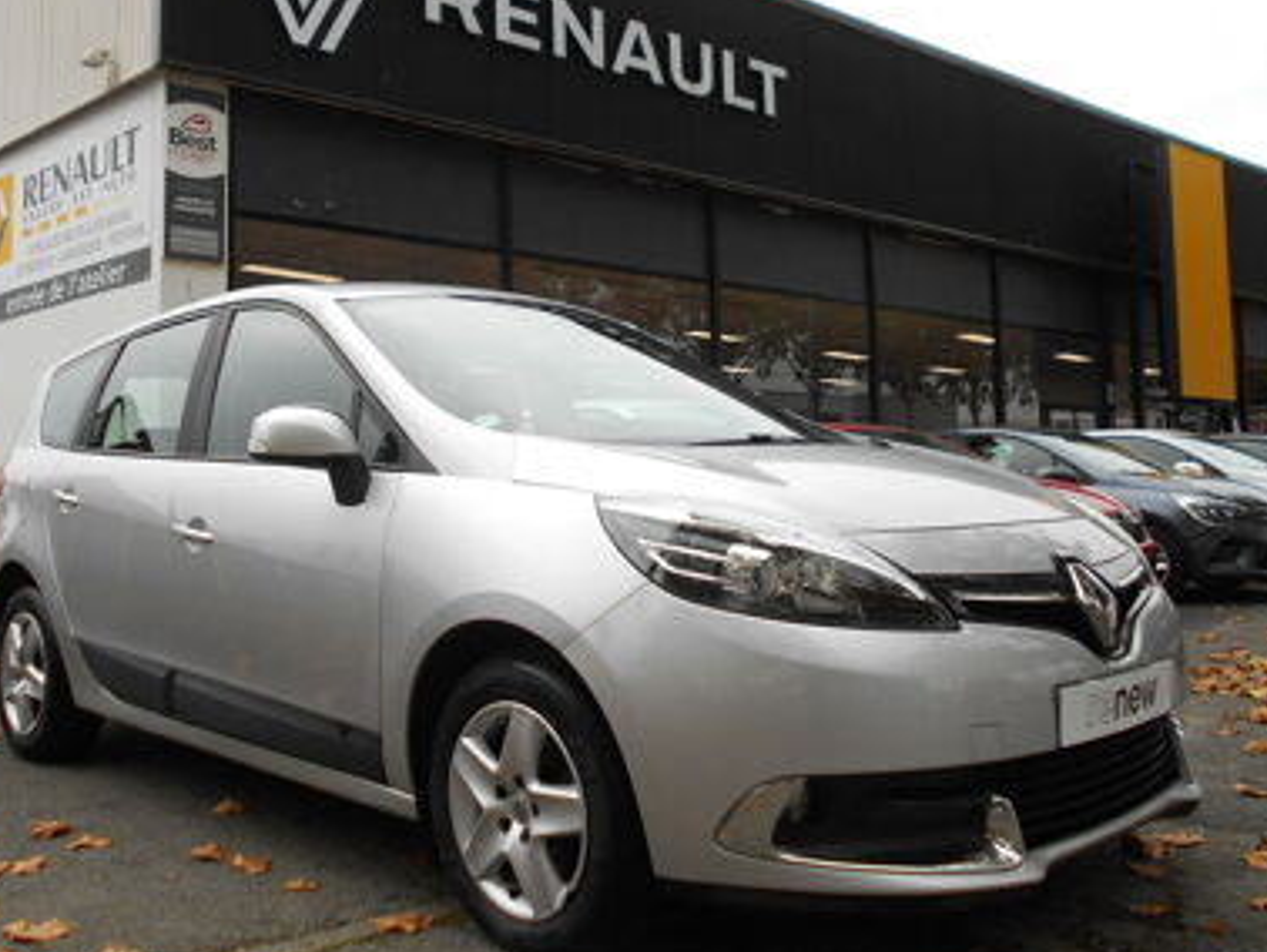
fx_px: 1209
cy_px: 422
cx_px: 593
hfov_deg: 55.3
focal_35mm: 33
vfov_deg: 42.9
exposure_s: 1/250
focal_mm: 4.6
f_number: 3.2
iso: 80
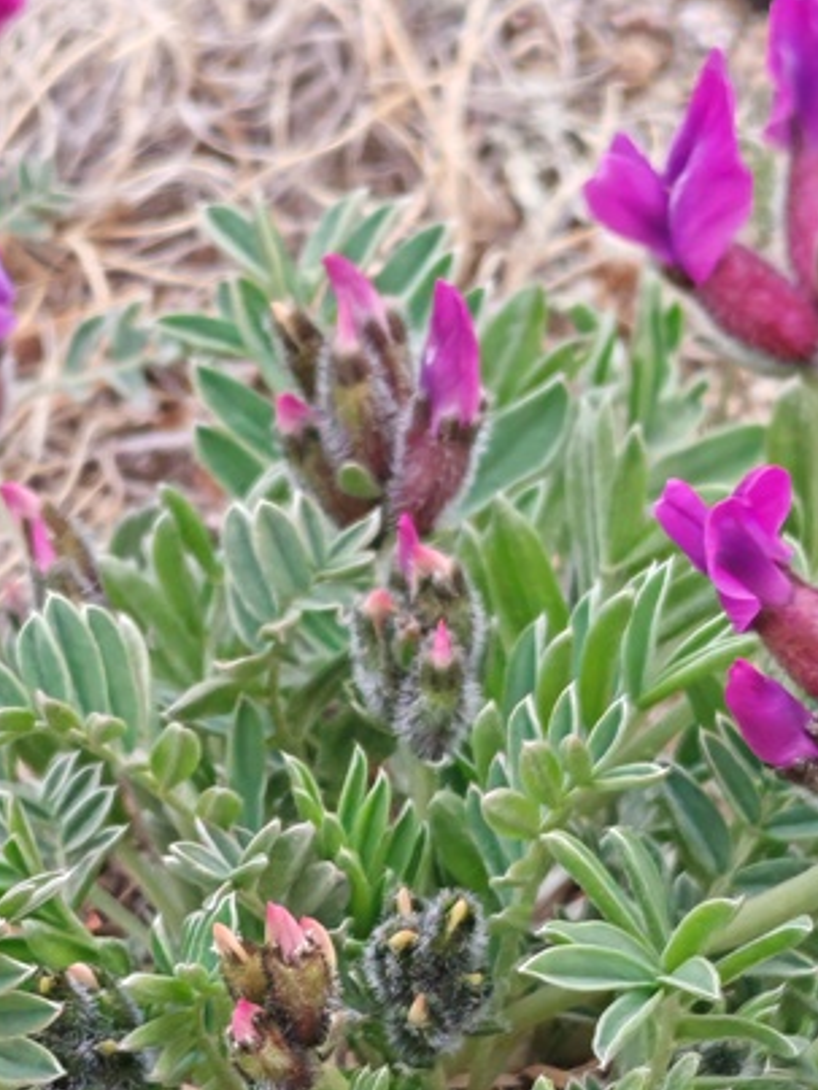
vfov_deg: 14.2
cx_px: 235
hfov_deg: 10.8
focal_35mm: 137
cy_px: 1014
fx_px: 4317
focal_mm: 5.52
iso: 200
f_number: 1.95
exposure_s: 1/100
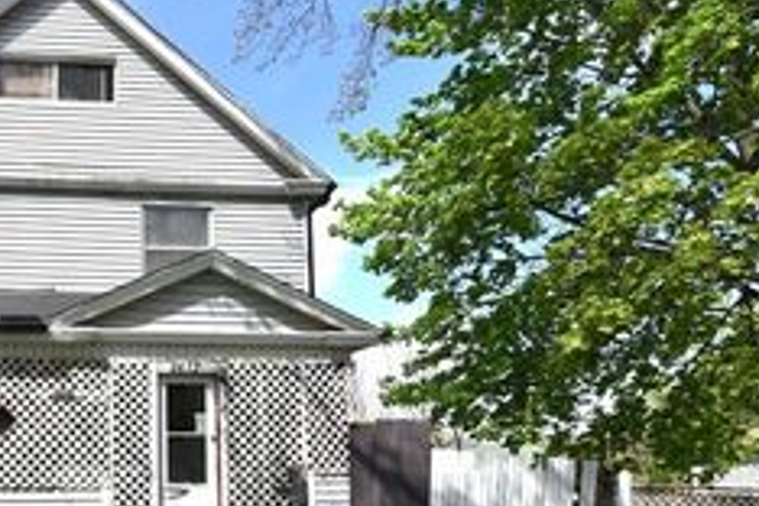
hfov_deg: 53.2
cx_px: 110
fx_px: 675
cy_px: 417
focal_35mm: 32
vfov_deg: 39.2
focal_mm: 10
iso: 220
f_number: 8
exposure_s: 1/500
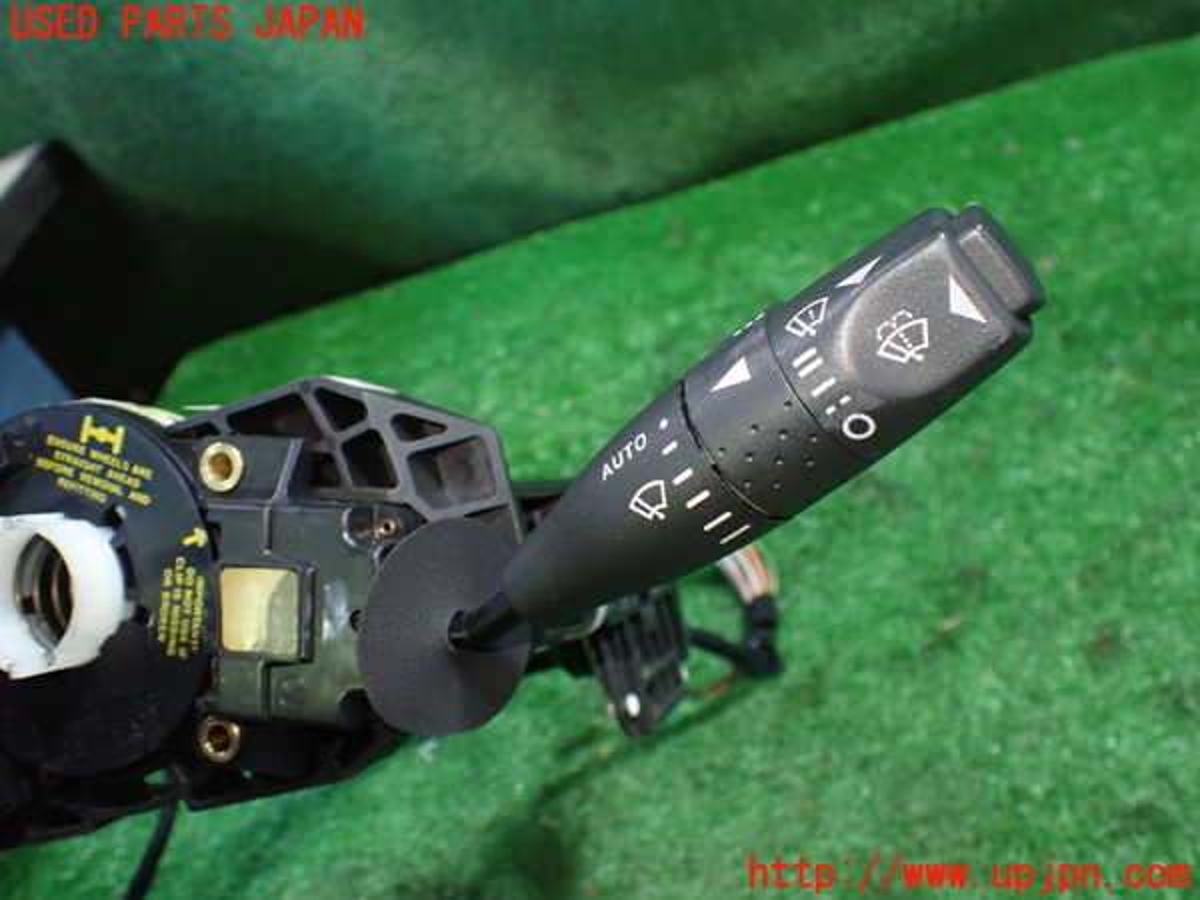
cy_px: 450
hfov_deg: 60.0
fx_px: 1040
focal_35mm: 30
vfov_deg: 46.8
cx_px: 600
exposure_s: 1/60
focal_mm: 5.4
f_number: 2.3
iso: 800
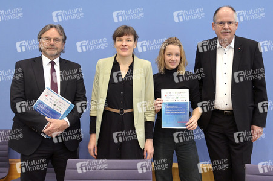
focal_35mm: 38
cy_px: 90
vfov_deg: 35.0
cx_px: 136
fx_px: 288
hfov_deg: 50.7
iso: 5000
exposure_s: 1/500
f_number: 5.6
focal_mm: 38
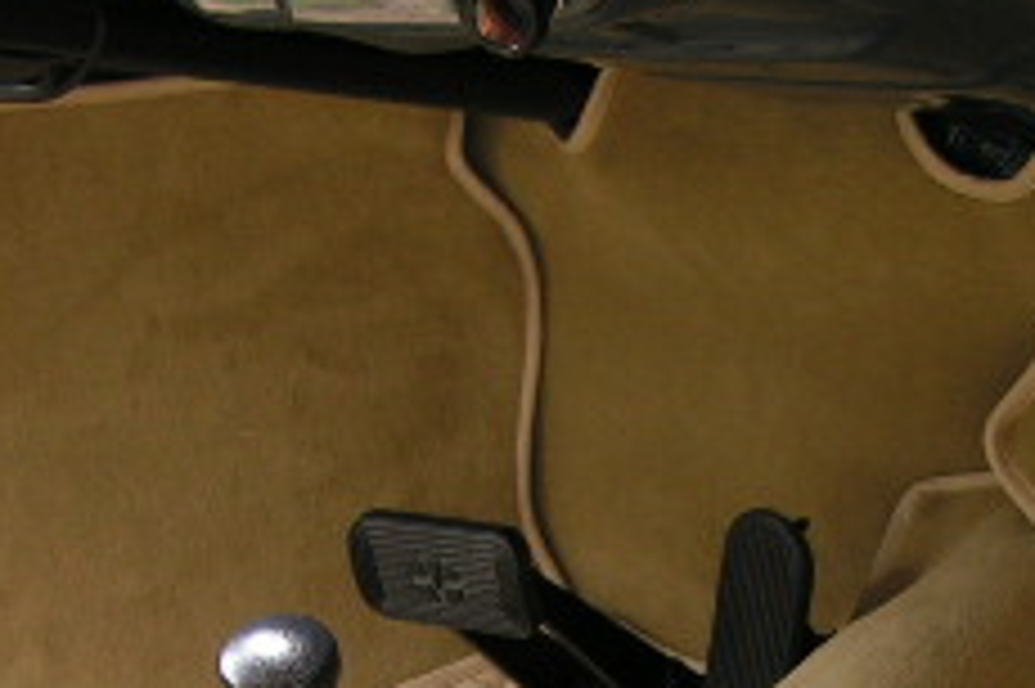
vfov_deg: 12.1
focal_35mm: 110
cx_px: 626
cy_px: 872
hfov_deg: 18.6
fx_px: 3160
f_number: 2.8
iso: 50
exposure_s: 1/40
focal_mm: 6.3
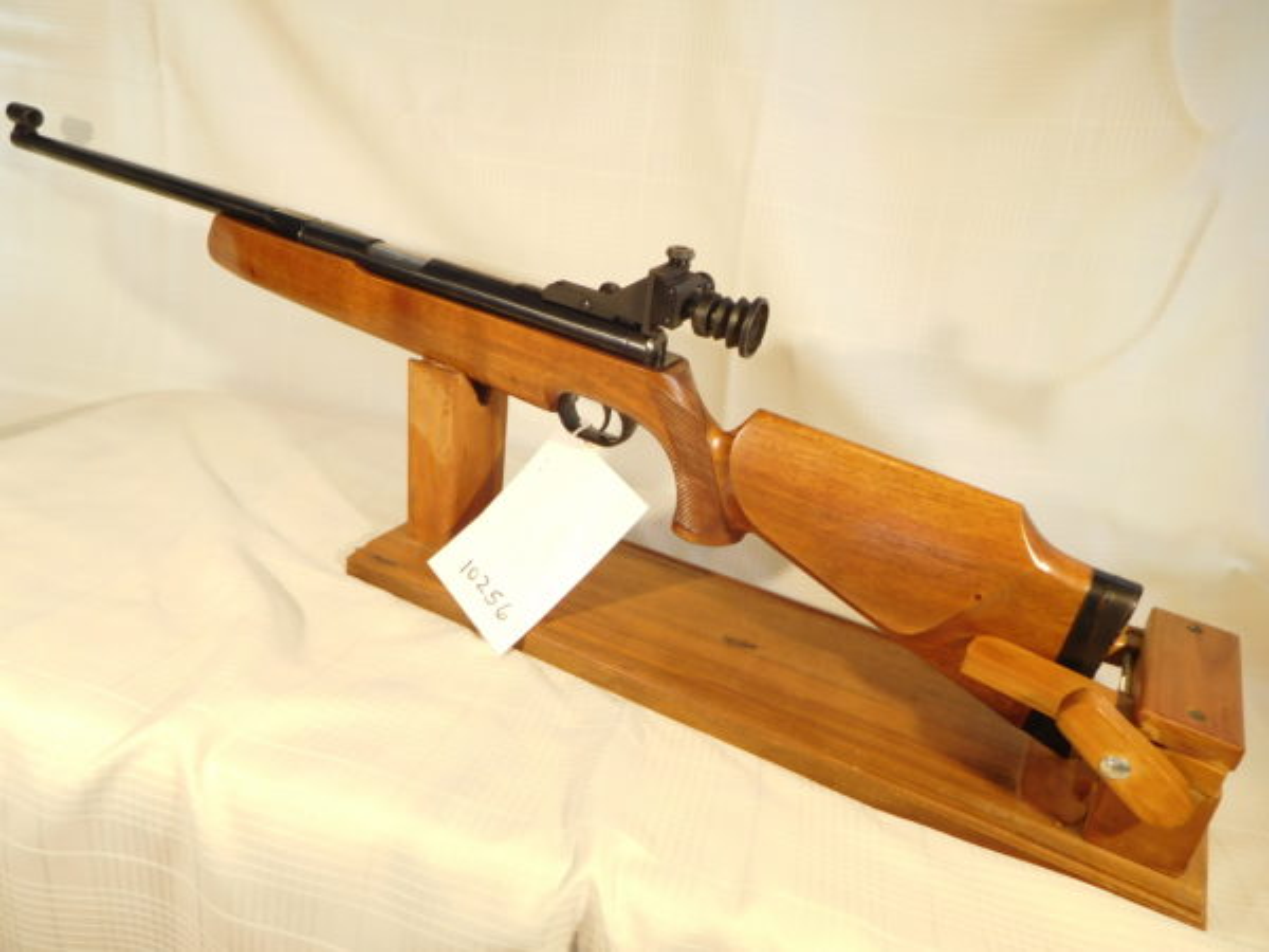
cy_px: 476
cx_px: 634
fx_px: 916
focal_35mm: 25
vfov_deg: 54.9
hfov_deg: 69.4
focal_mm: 4.5
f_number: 3.4
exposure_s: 1/30
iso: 160
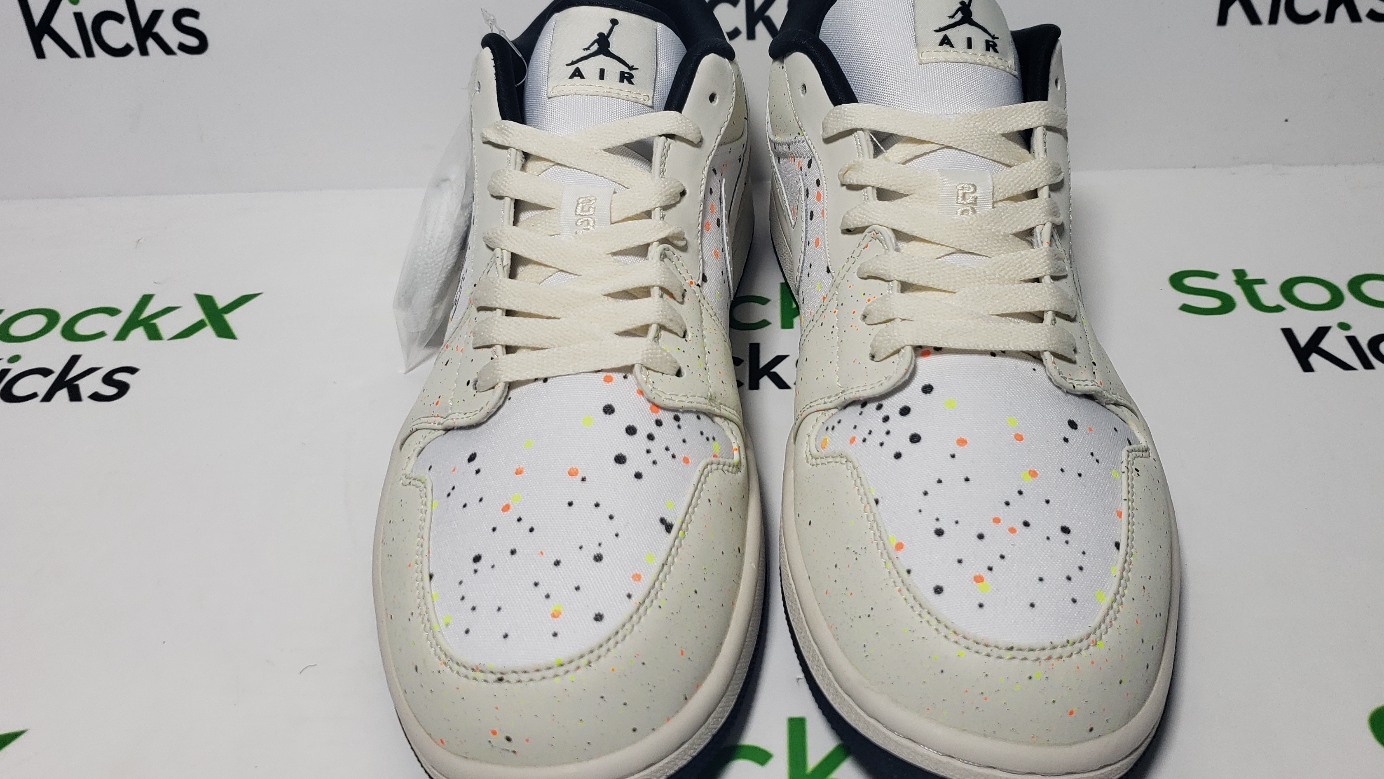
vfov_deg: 34.5
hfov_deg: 57.8
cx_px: 780
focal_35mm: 34
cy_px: 296
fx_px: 1248
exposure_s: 1/654
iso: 50
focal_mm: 4.3
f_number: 1.5
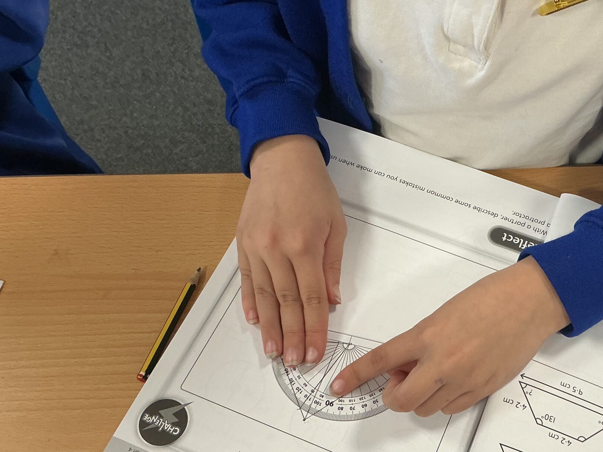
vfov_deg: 31.5
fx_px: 801
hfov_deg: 40.1
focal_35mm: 46
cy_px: 254
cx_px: 450
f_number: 1.8
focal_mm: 3
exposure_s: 1/60
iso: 64
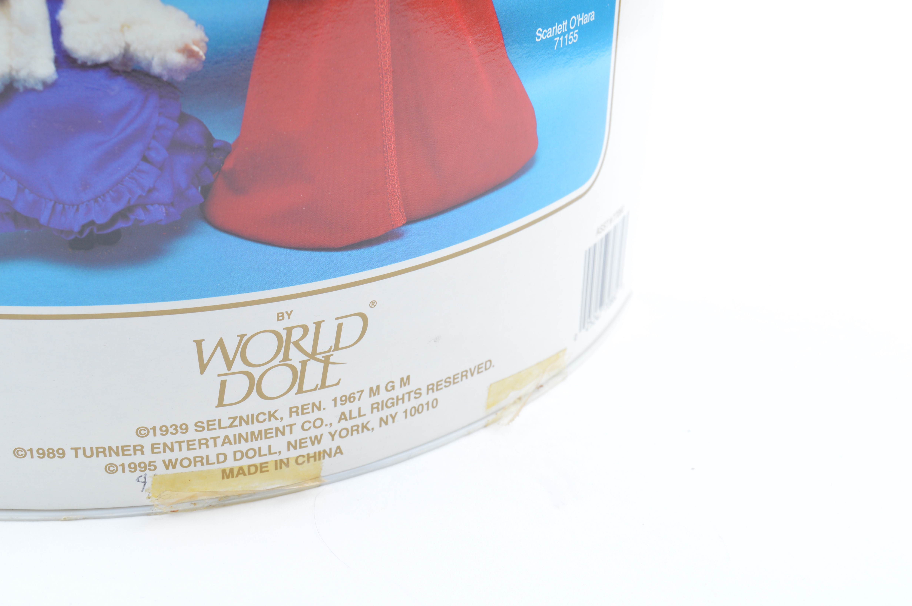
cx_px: 382
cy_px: 292
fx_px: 1392
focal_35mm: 55
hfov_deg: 36.2
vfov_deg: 24.6
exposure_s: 1/30
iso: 100
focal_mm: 30
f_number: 7.1
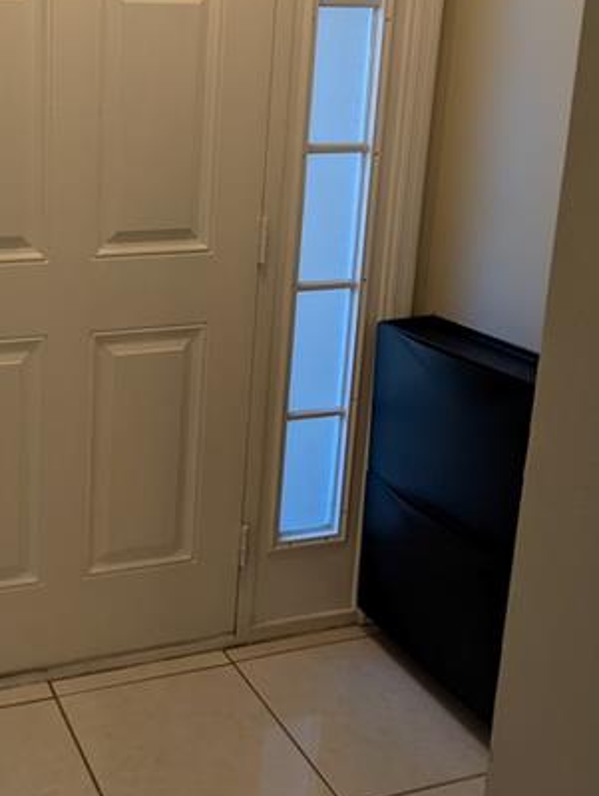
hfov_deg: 36.4
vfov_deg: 50.1
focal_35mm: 36
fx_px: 829
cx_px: 23
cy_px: 247
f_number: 1.7
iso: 56
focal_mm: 2.02
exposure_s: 1/192
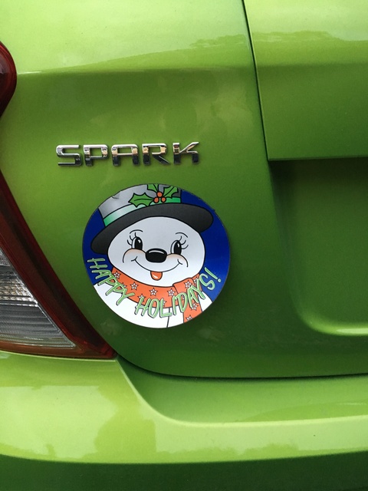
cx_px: 184
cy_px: 246
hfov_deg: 48.2
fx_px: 411
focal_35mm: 29
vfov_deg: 61.7
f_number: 2.2
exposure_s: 1/30
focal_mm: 4.15
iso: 160
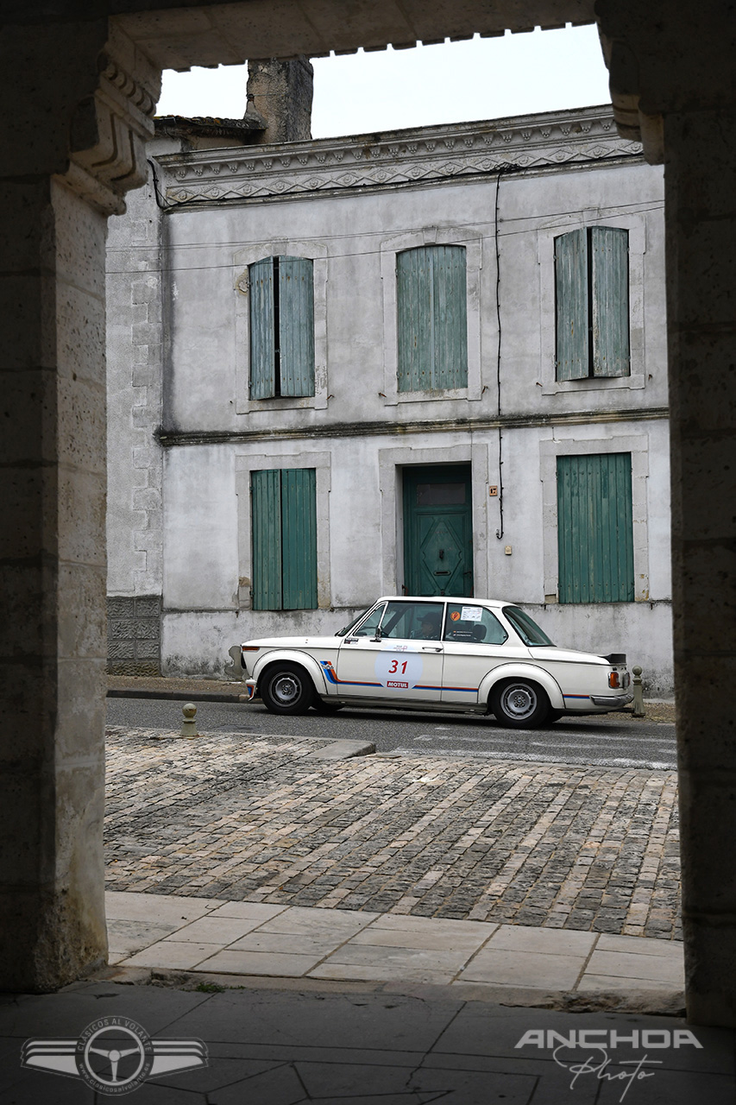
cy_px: 552
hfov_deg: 29.2
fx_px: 1411
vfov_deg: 42.7
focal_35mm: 46
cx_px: 368
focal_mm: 31
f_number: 4
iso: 250
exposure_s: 1/800
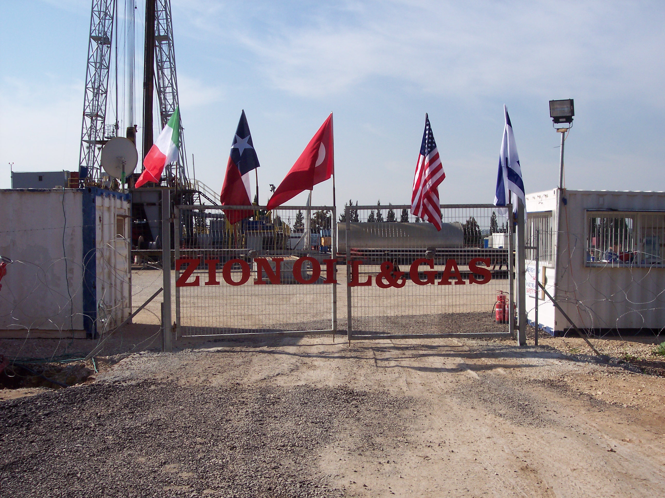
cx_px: 332
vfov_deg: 37.7
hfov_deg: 49.0
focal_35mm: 38
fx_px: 730
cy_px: 249
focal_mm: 8
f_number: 4.8
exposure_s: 1/1000
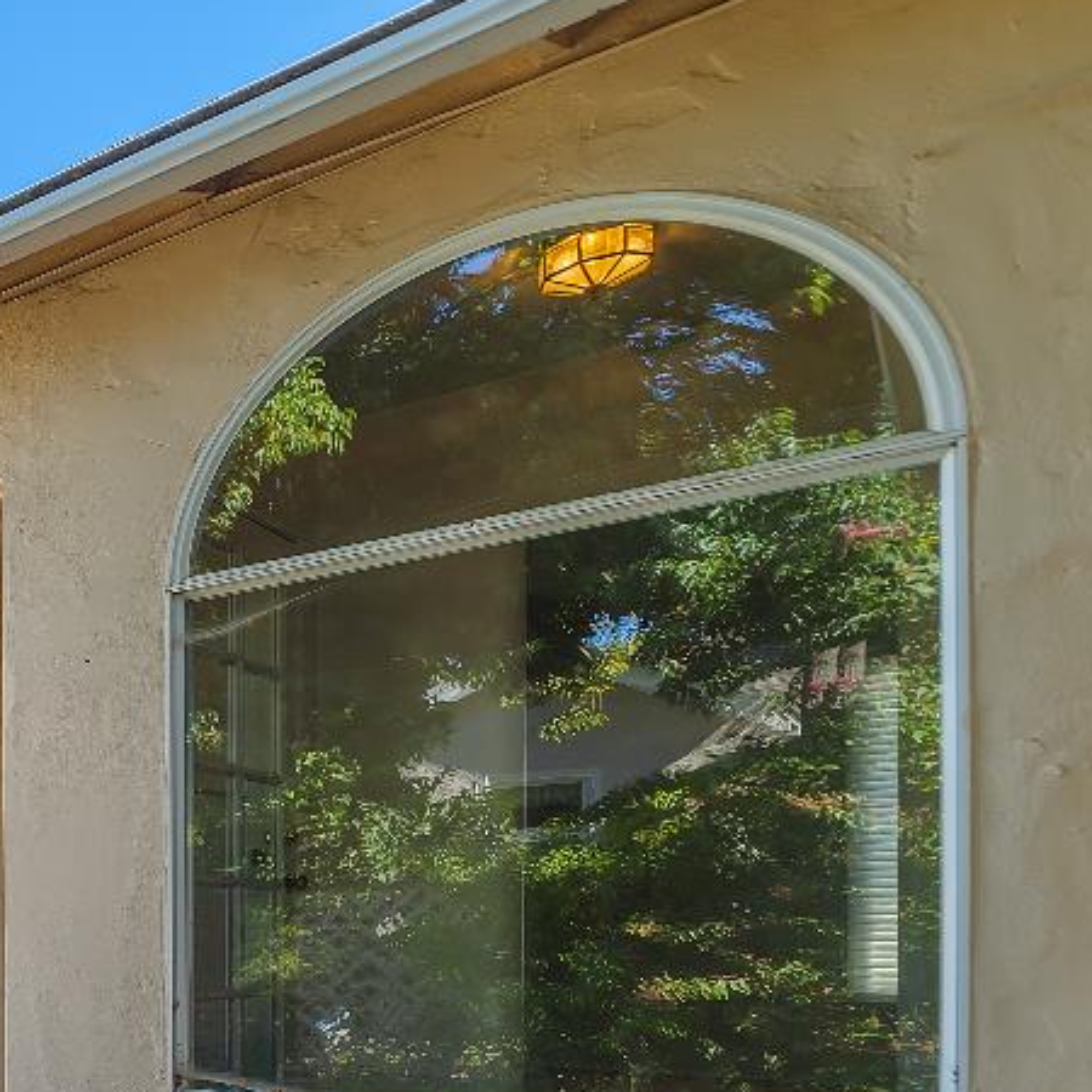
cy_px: 934
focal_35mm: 34
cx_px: -573
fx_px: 1213
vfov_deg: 45.0
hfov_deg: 28.6
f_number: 5
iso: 100
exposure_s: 1/100
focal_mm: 12
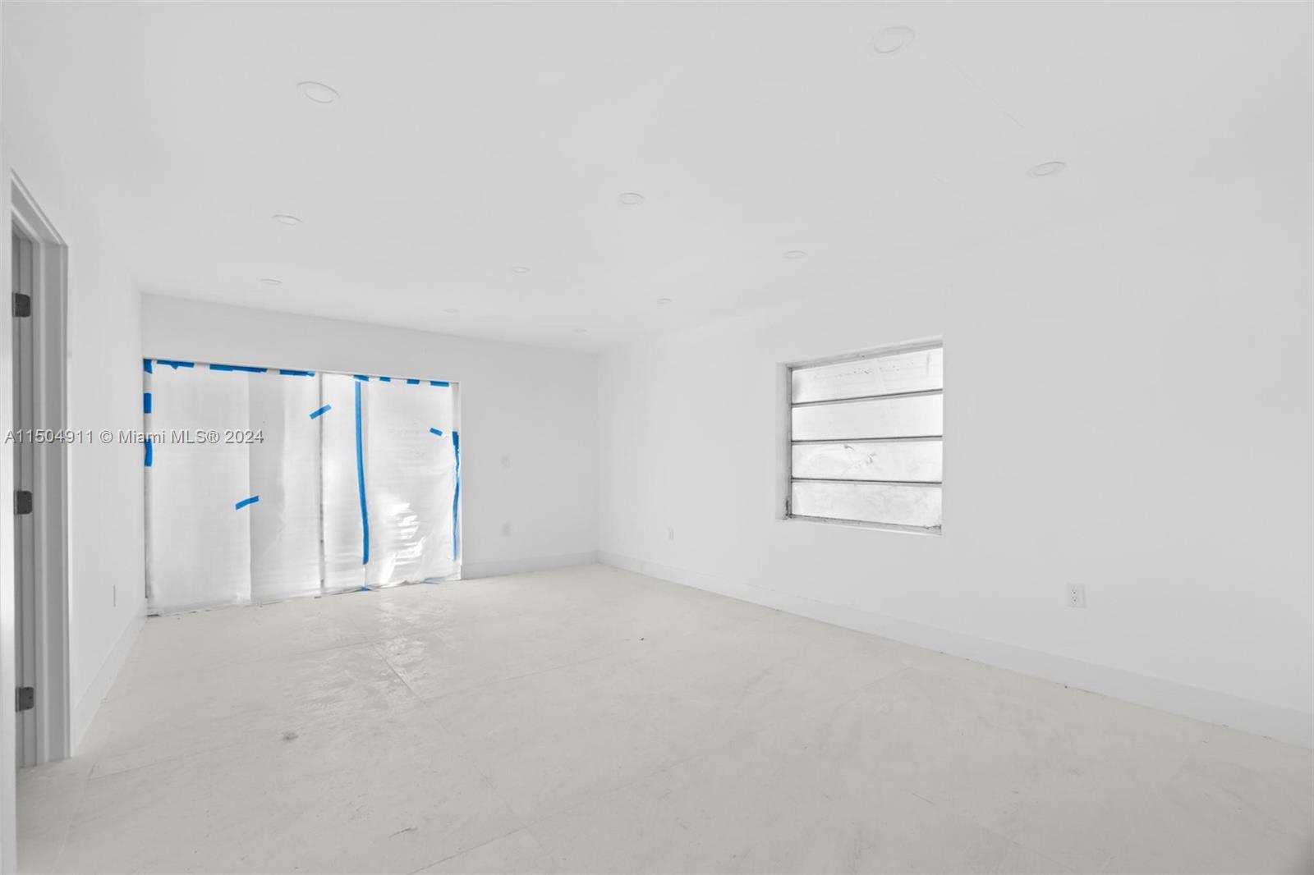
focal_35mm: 15
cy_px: 438
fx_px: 547
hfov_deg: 100.4
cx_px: 657
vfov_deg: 77.3
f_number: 8
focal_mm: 10
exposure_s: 5
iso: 250
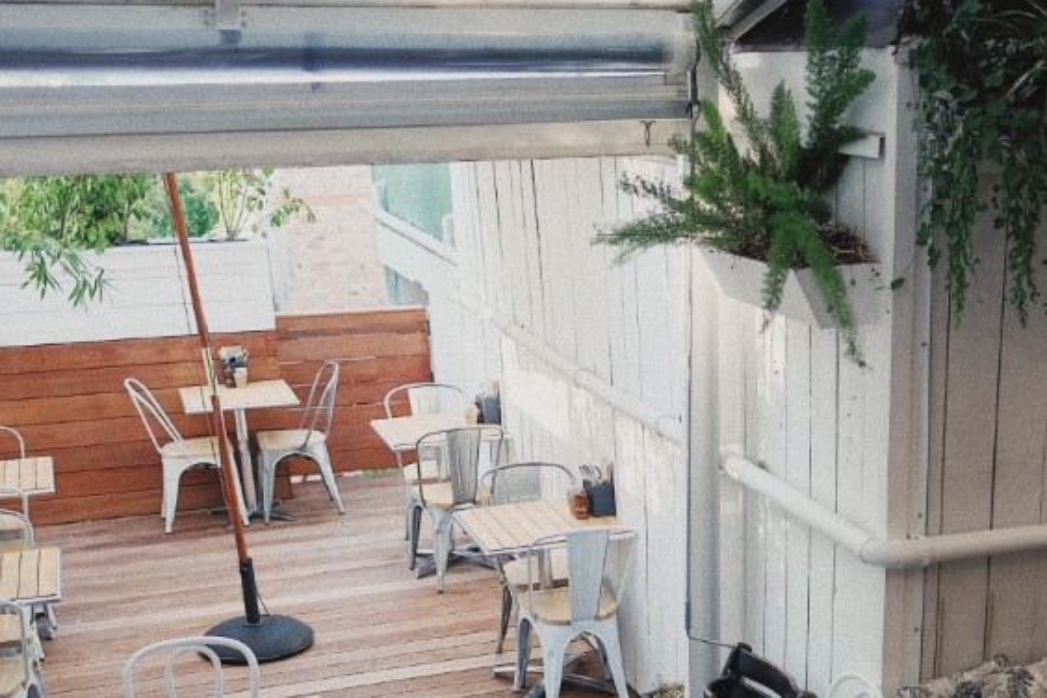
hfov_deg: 39.5
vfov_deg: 26.5
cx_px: 757
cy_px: 642
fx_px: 1425
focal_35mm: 49
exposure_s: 1/1000
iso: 800
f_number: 1.4
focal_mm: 16
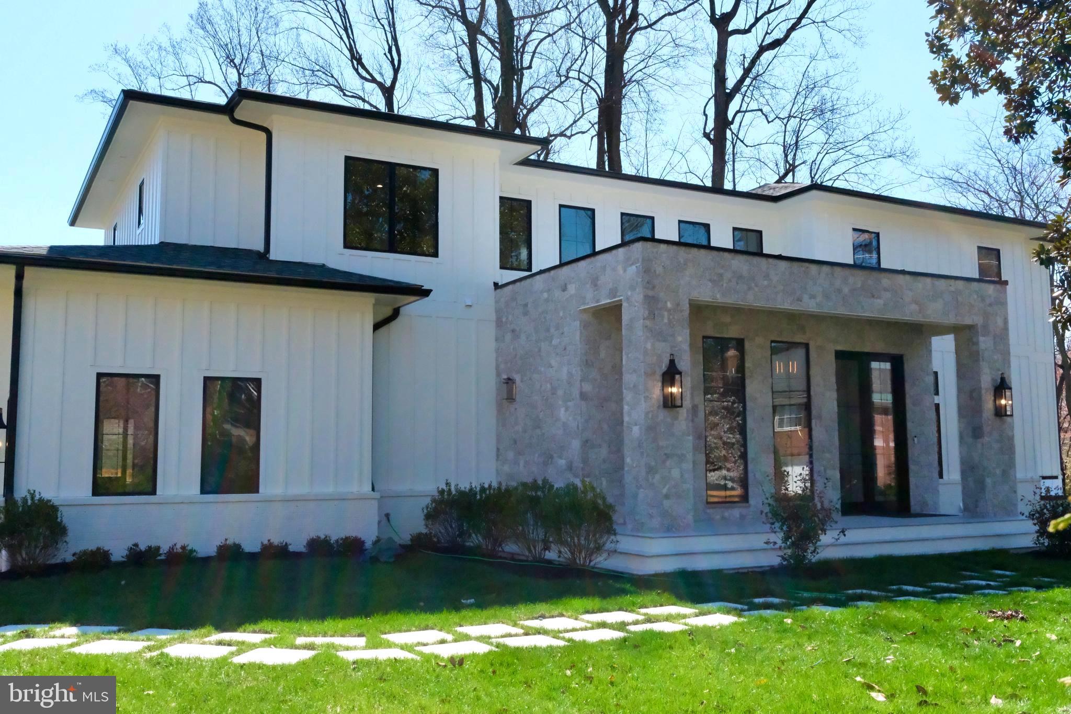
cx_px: 536
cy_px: 357
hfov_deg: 54.4
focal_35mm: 35
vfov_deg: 37.8
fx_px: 1041
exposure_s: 1/3200
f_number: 11
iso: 6400
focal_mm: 23
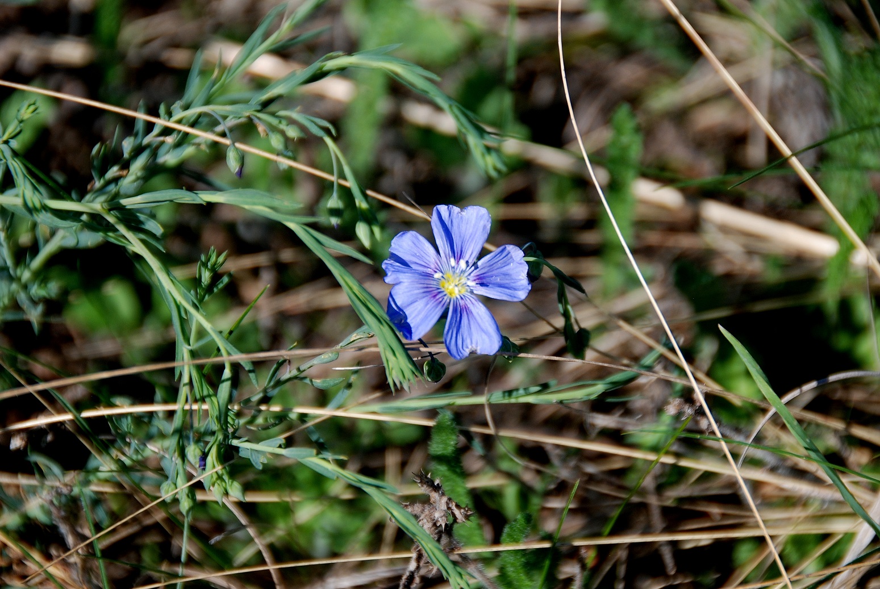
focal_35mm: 300
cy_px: 294
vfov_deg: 4.6
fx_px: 7342
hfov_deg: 6.9
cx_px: 440
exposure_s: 1/640
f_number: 5.6
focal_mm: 200
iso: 200
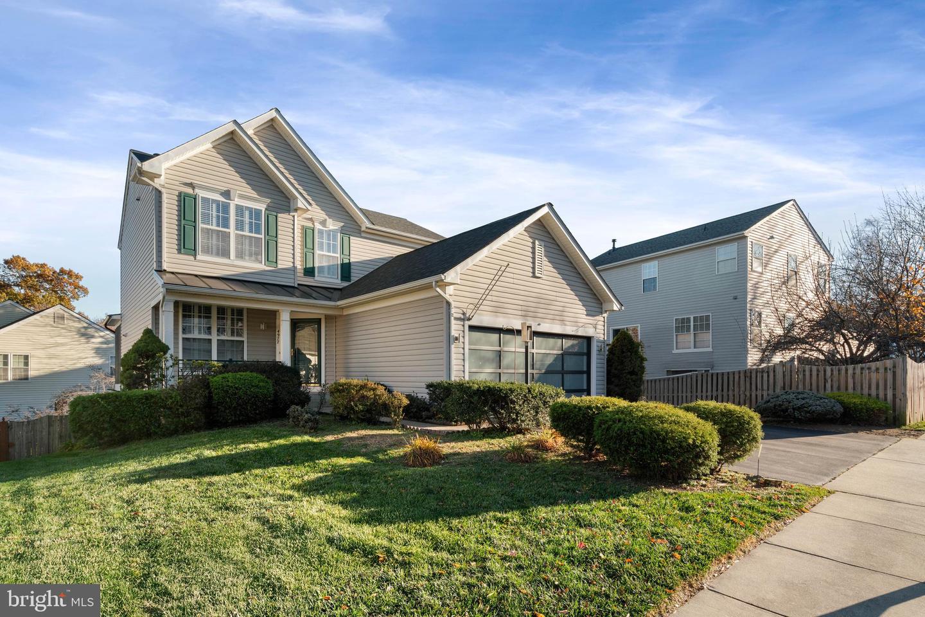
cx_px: 462
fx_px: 437
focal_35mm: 17
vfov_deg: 70.4
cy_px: 308
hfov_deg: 93.3
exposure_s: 1/160
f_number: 9
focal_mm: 17
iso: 640
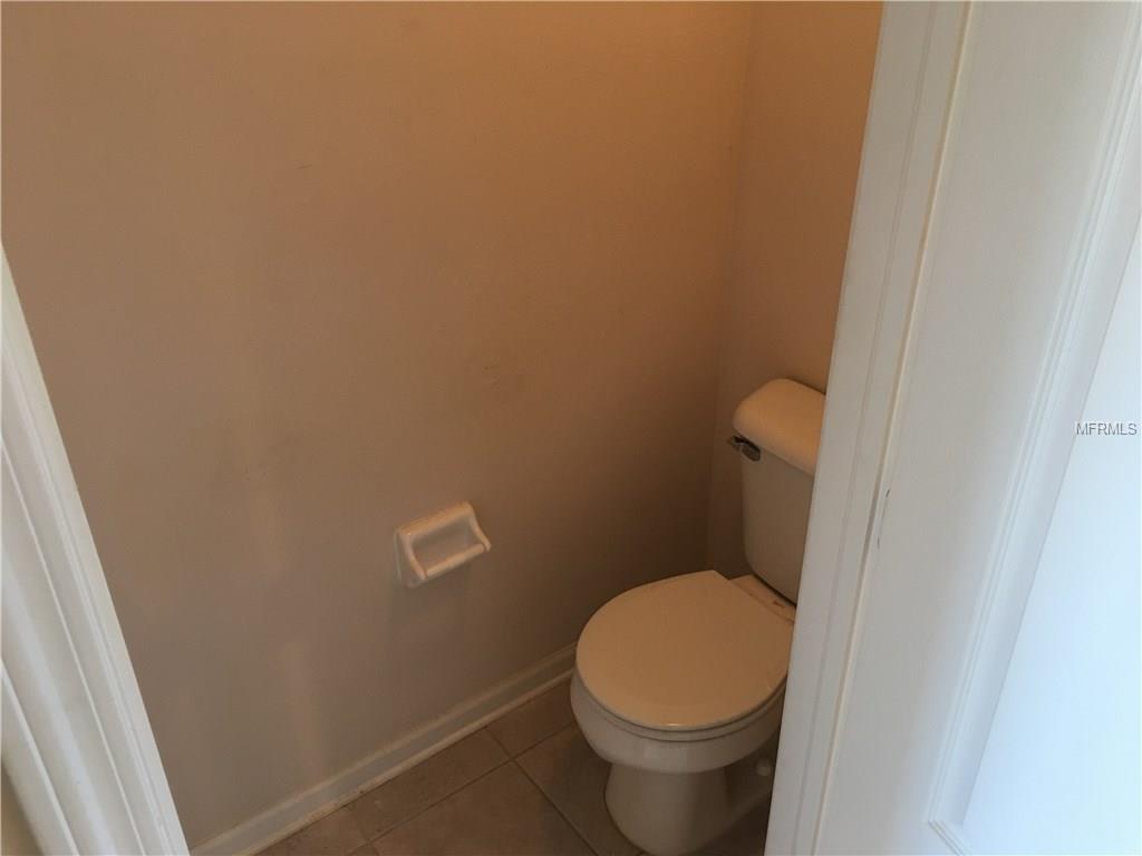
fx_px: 957
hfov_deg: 61.7
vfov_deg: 48.2
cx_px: 571
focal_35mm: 29
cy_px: 428
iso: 50
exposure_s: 1/15
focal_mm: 4.15
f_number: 2.2
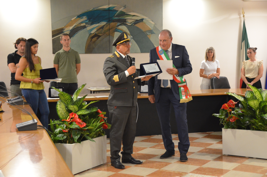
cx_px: 134
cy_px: 88
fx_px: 466
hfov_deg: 32.0
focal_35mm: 63
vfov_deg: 21.5
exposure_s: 1/25
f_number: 4.5
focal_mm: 42
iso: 3200
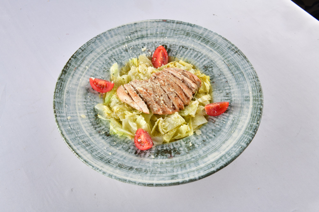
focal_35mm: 45
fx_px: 399
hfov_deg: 43.6
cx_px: 160
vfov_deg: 29.9
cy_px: 106
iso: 80
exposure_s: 1/160
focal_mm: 45
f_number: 22
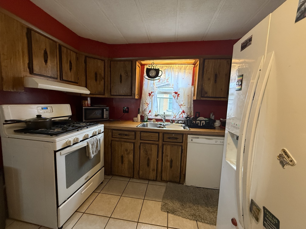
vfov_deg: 85.7
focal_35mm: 14
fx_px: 124
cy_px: 114
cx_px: 153
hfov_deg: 102.1
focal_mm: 2.22
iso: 320
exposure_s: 1/60
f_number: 2.2
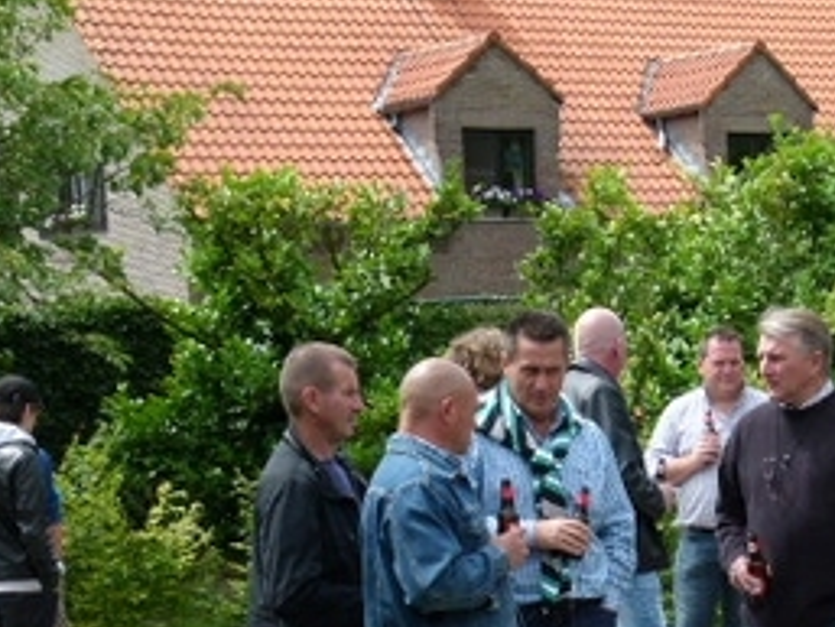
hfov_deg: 17.2
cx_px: 809
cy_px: 653
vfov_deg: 13.0
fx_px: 2703
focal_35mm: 112
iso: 100
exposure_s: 1/320
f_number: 4
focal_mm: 8.7
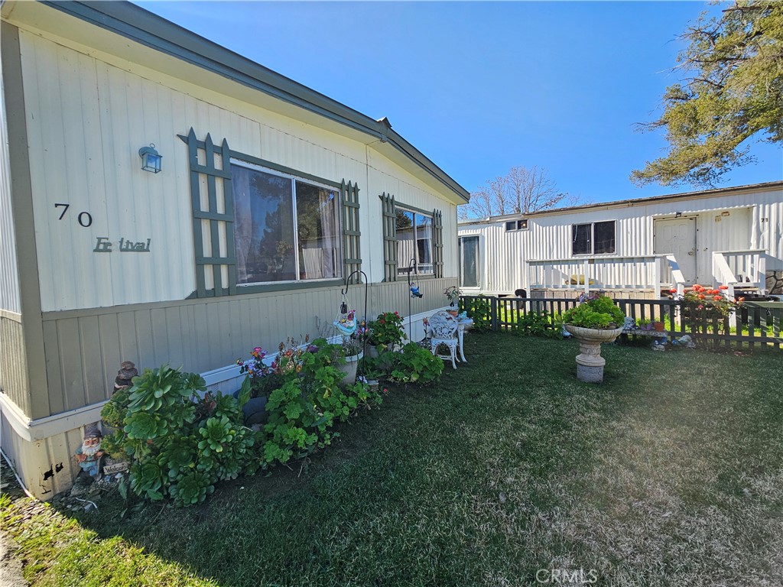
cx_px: 392
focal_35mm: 13
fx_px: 294
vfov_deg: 89.9
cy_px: 294
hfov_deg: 106.2
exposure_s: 1/750
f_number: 2.2
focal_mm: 2.2
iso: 50
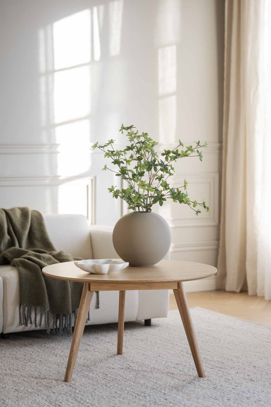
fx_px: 960
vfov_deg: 23.9
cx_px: 136
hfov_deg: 16.1
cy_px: 204
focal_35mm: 85
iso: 320
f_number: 2.8
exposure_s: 1/500
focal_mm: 85
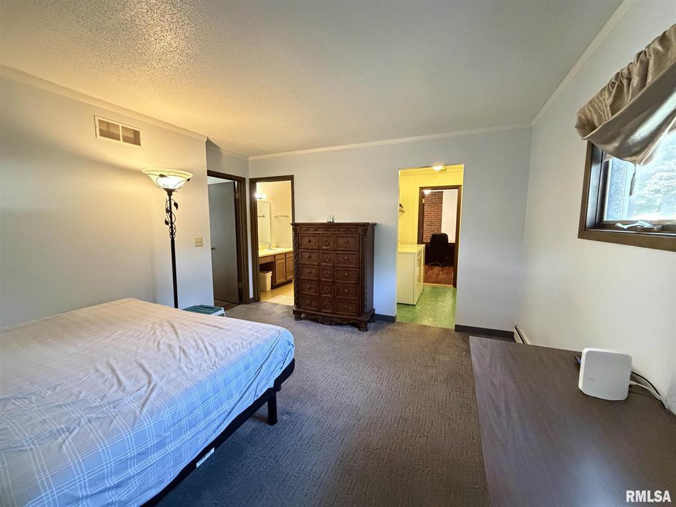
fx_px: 273
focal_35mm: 14
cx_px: 338
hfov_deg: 102.1
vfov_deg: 85.7
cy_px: 254
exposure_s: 1/60
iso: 1250
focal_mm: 2.22
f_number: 2.2
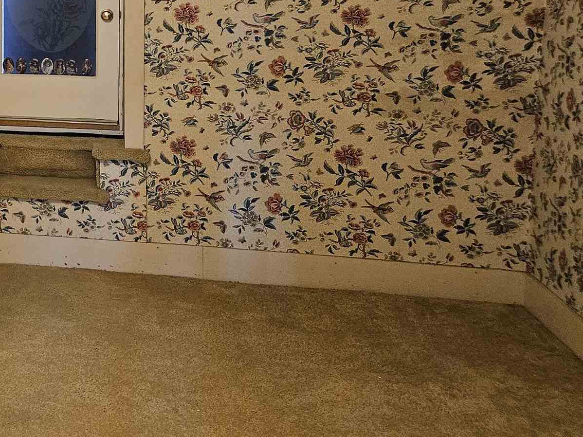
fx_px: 993
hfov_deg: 27.6
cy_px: 9
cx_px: -163
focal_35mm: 59
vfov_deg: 23.8
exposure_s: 1/60
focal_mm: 5.4
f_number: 1.8
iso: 800
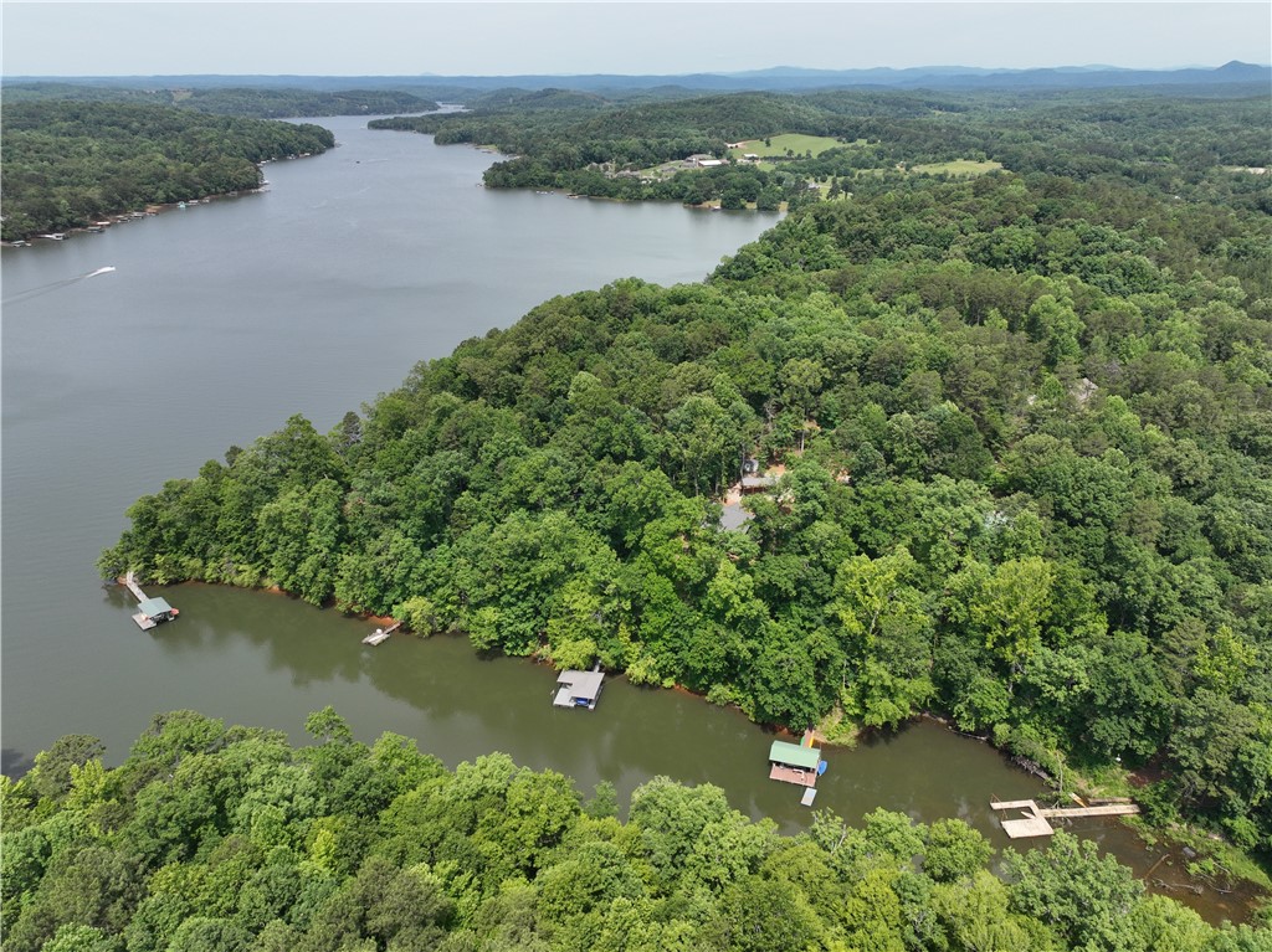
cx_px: 636
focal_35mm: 24
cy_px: 476
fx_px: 881
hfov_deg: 71.6
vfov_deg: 56.8
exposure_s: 1/200
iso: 120
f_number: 2.8
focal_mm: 12.29
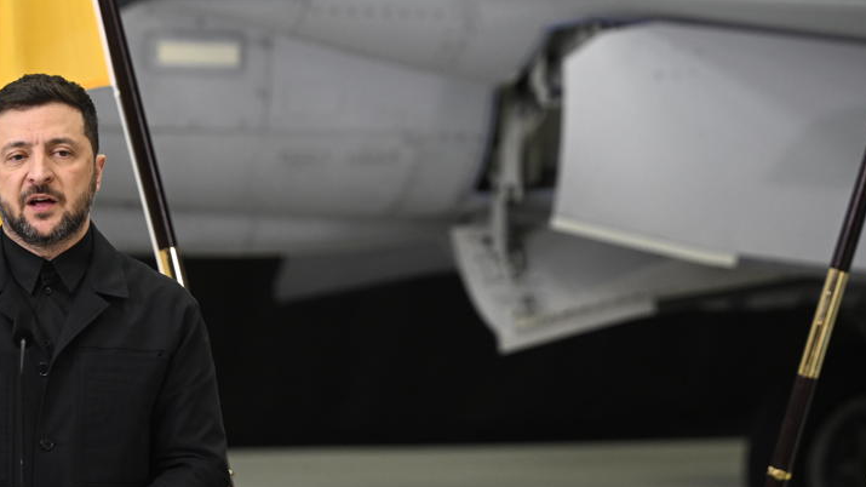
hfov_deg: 7.7
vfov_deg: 4.3
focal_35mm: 279
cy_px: -25
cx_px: 524
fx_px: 6406
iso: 1250
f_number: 2.8
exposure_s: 1/250
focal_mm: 140
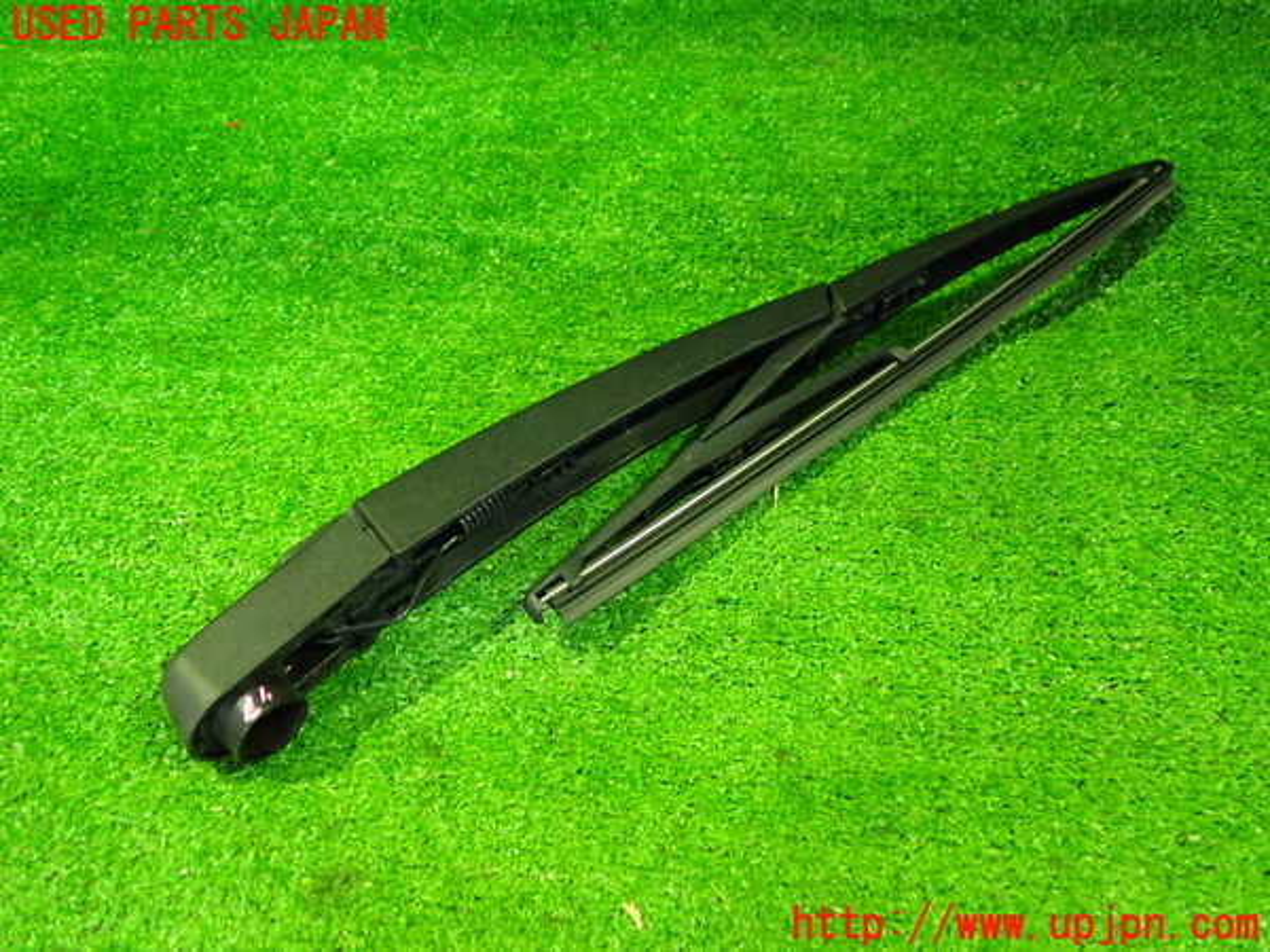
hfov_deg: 60.0
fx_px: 1101
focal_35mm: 30
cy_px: 476
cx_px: 635
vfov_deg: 46.8
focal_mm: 5.4
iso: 800
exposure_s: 1/25
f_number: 2.3
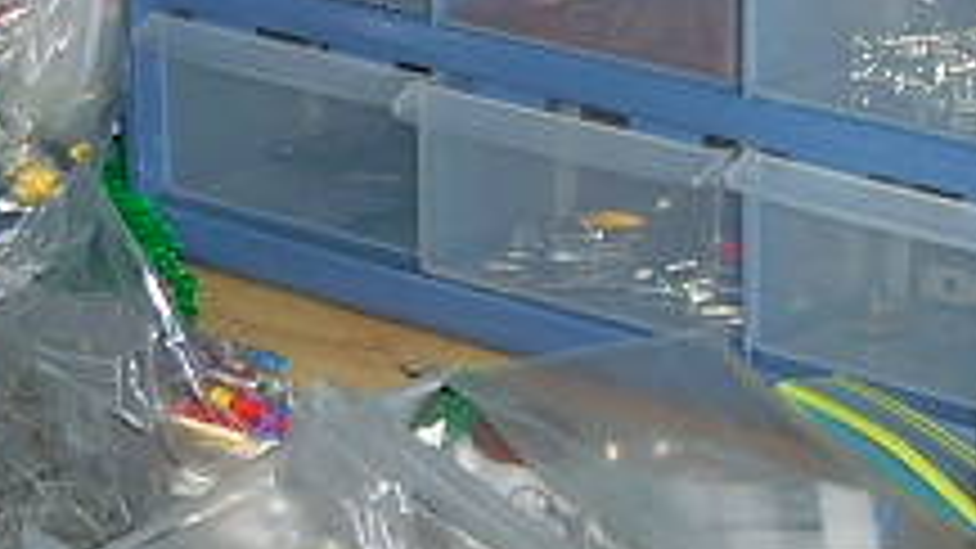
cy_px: 315
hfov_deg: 12.3
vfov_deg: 6.9
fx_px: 4528
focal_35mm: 175
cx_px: 364
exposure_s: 1/60.1
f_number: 2.9
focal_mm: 5.7
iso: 50
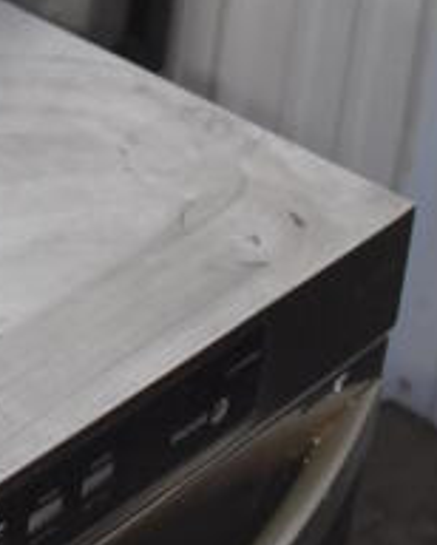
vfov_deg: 13.4
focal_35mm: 134
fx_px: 2163
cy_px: -308
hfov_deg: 10.8
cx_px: -335
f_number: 3.5
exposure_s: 1/125
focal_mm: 20
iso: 2500
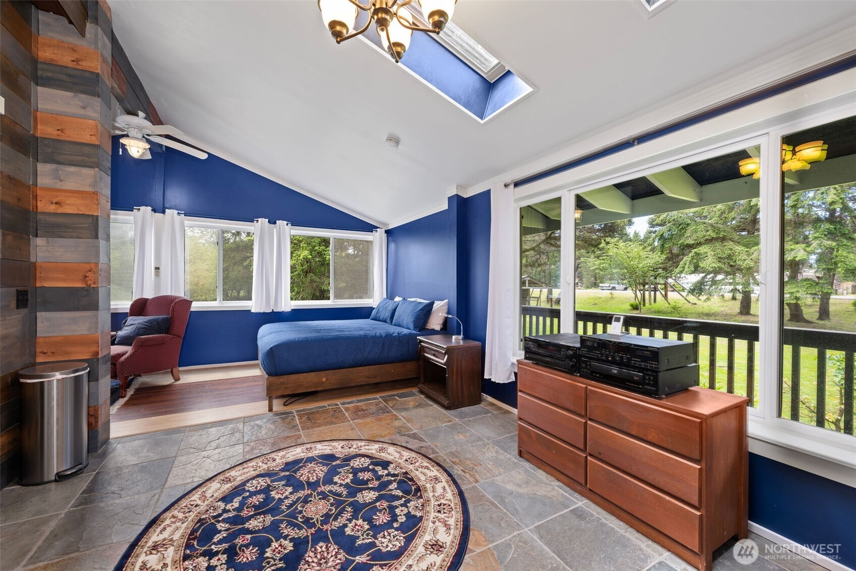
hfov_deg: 104.3
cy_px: 286
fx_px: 333
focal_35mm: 14
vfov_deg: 81.2
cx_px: 428
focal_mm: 14
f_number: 5
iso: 200
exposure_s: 1/10
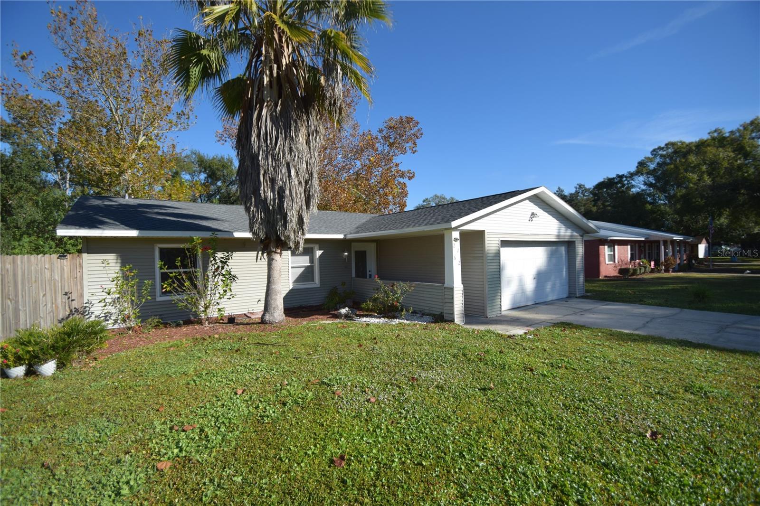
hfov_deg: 100.4
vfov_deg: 77.3
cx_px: 380
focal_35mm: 15
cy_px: 253
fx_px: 317
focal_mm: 10
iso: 200
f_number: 3.5
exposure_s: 1/2000
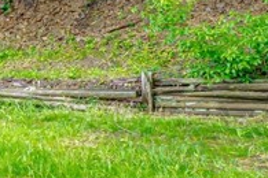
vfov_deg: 16.6
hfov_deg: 18.5
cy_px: 31
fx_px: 606
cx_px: -234
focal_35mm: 81
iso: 500
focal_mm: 14.6
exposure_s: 1/125
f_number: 11
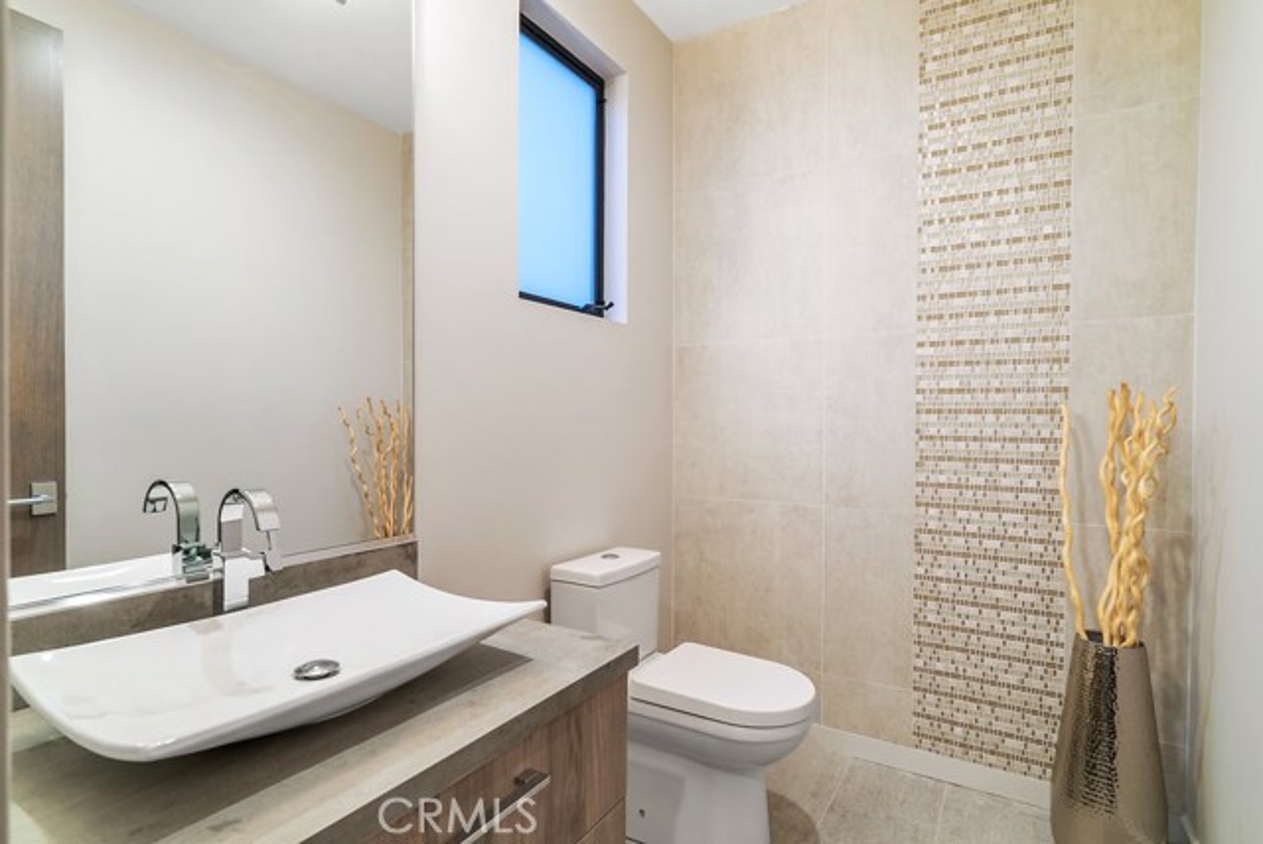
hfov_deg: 89.9
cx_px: 632
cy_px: 422
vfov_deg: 67.5
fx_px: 632
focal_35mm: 18
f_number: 8
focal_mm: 18
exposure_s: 1/13
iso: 125
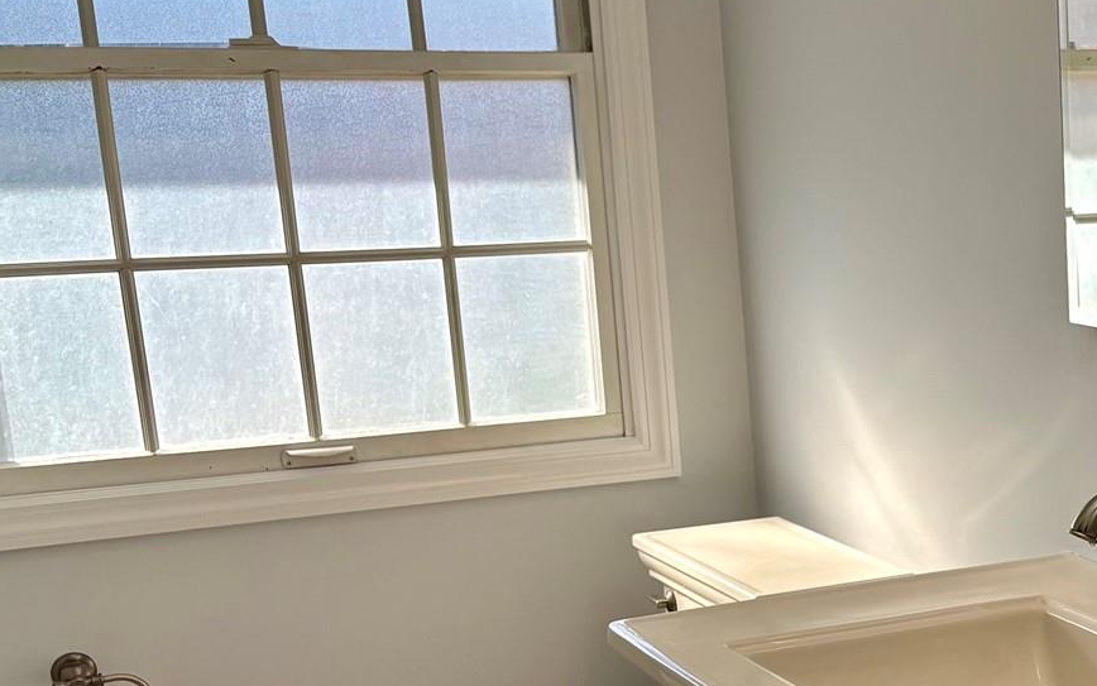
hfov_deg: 28.7
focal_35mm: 65
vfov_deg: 19.8
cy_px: 572
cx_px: 1201
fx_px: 1944
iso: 50
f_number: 1.6
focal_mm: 5.96
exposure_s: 1/515
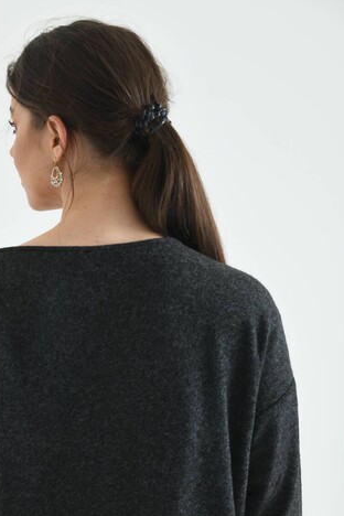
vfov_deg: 18.6
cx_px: 120
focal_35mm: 109
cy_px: 394
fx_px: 1562
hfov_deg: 12.6
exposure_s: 1/125
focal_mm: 68
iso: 100
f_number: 6.3
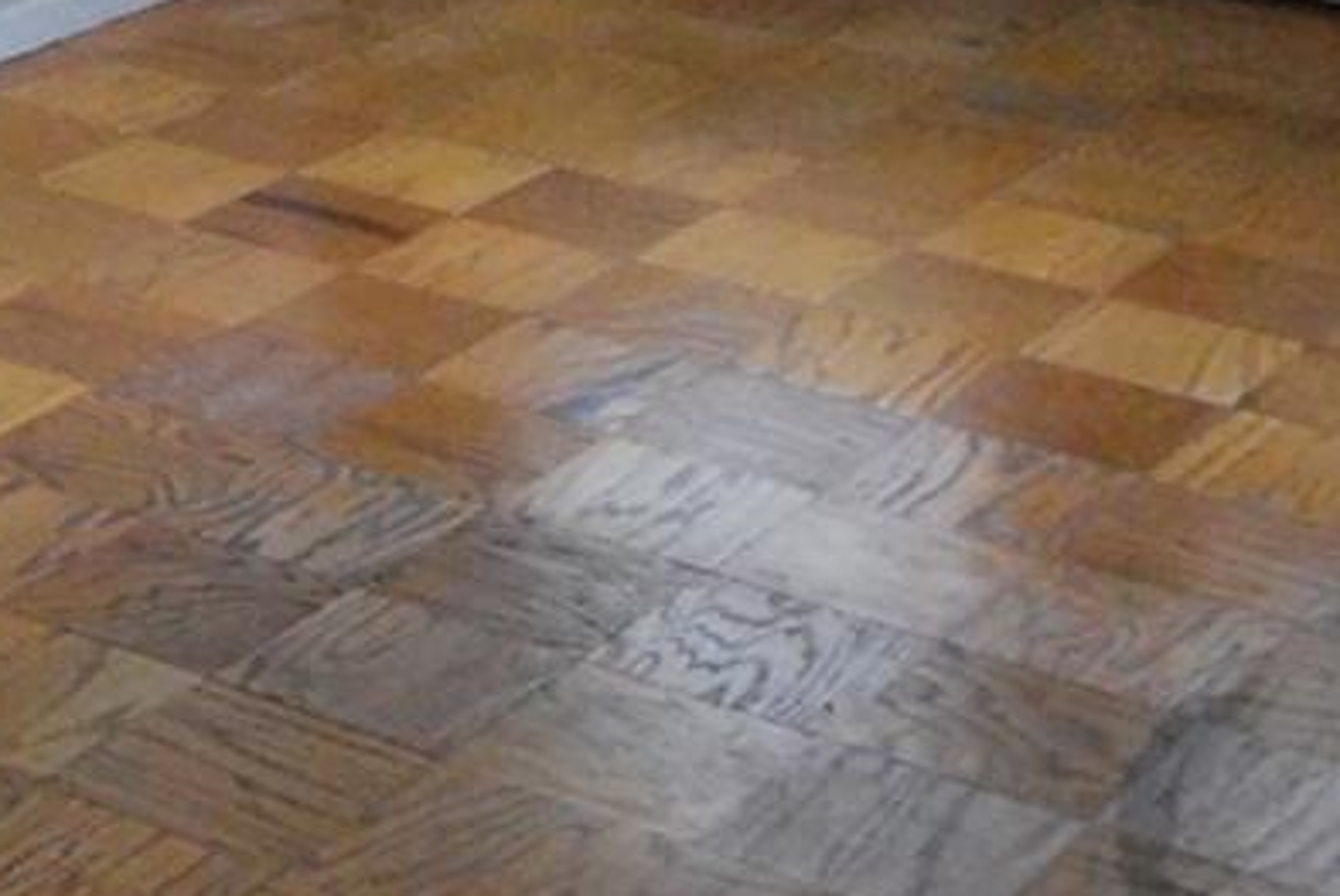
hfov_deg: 19.3
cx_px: -99
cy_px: -572
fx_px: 3786
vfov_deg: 12.6
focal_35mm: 102
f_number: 6.3
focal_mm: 13
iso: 1600
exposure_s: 1/50
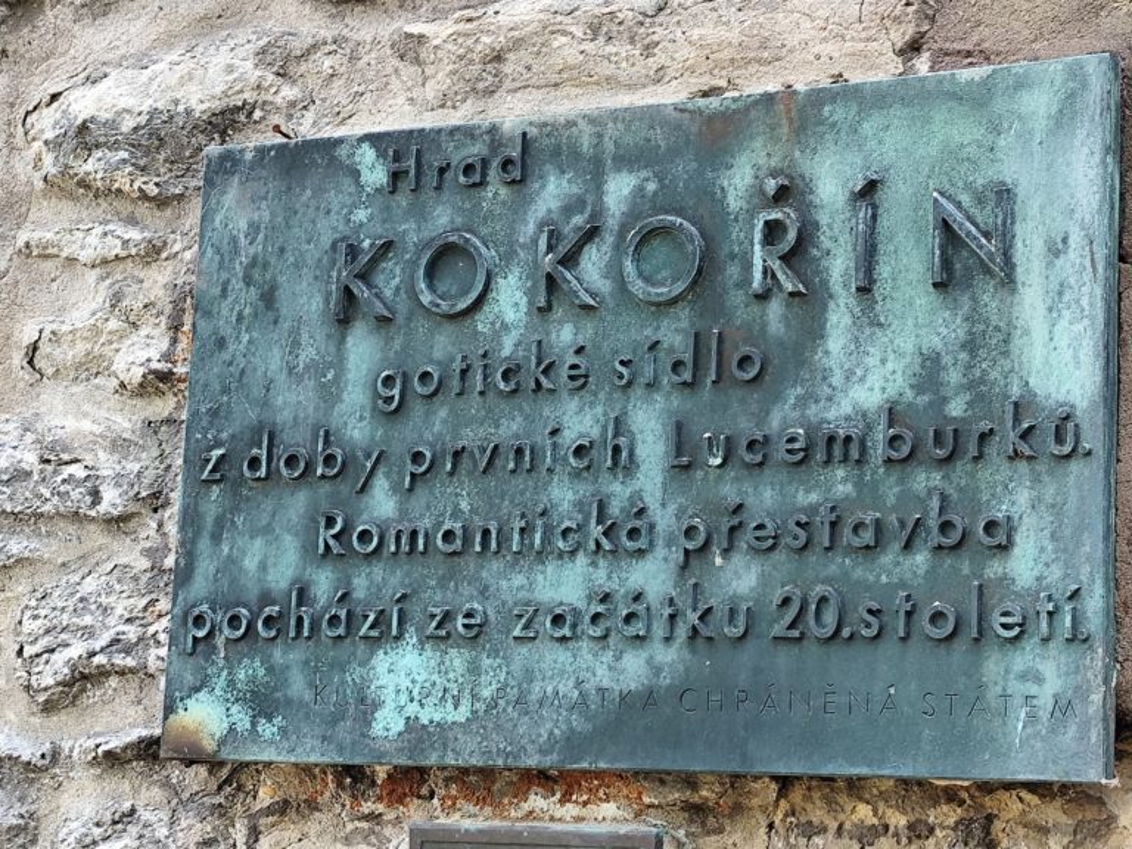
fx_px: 2747
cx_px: 566
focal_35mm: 84
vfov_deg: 17.6
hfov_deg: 23.3
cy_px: 424
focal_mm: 6.19
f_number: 1.65
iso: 80
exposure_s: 1/100
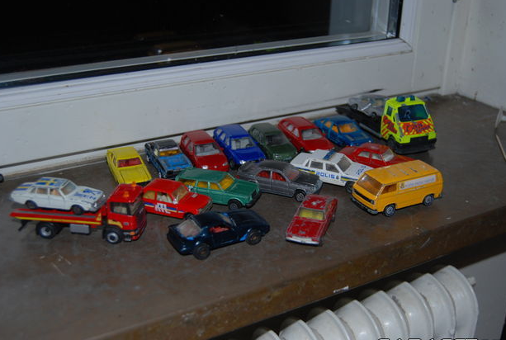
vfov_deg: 28.8
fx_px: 662
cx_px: 253
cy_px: 174
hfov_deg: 41.8
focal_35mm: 47
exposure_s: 1/60
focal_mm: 30
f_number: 4.2
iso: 200
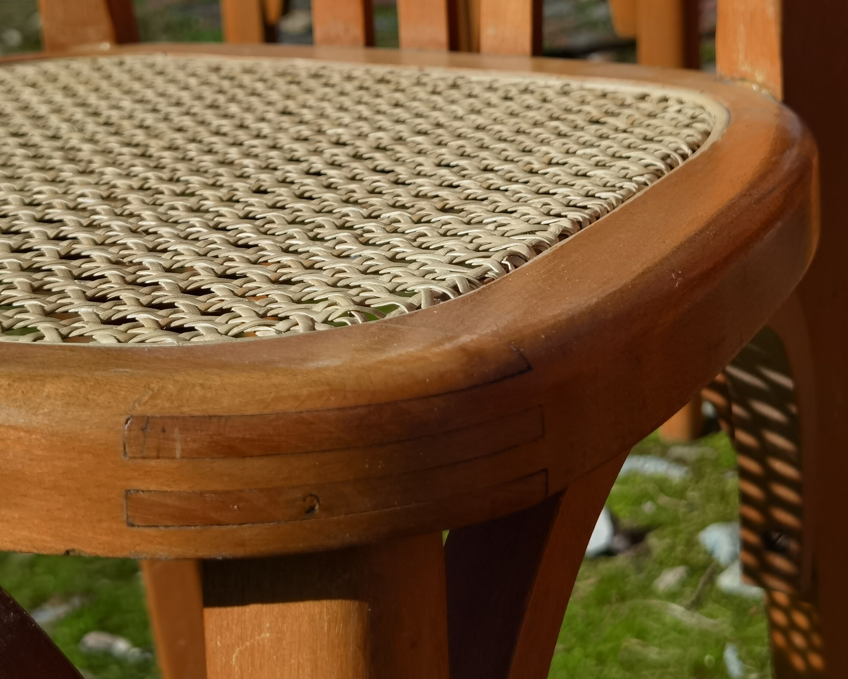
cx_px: 444
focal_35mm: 74
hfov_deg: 25.7
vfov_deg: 20.7
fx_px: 1857
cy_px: 252
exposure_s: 1/5682
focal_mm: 6.71
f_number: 1.9
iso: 50
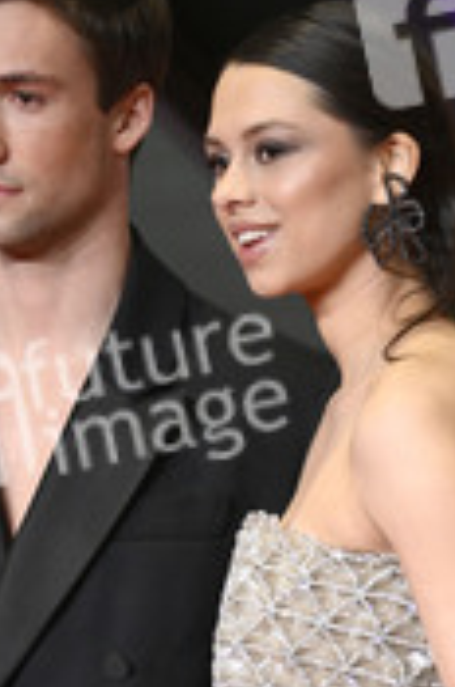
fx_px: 5310
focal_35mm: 279
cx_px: 200
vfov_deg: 7.4
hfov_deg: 4.9
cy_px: 605
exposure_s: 1/200
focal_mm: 122
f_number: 5.6
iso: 5000
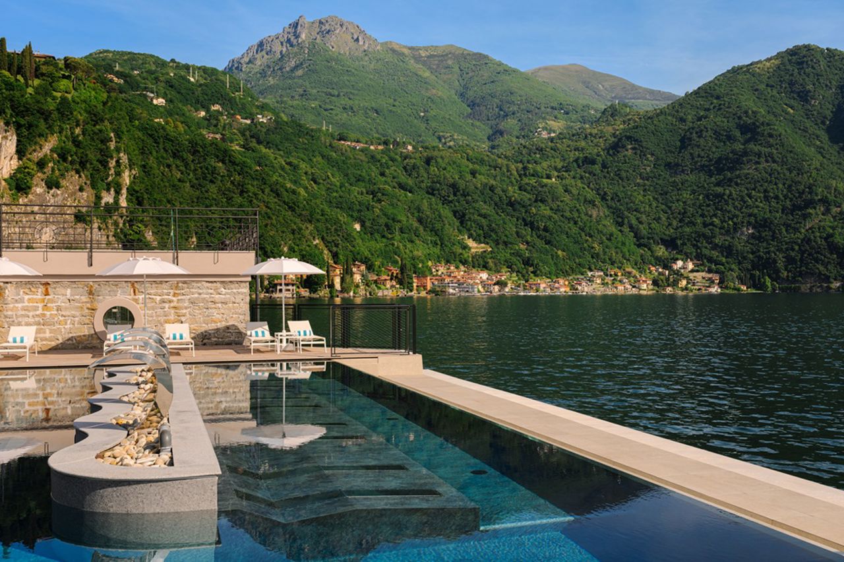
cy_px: 281
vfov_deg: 37.8
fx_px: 820
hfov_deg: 54.5
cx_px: 422
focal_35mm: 35
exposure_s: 1/250
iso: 64
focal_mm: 35
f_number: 9
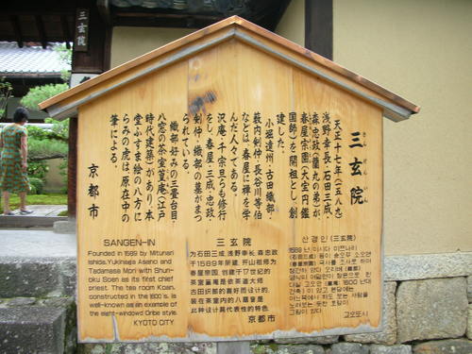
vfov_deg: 40.7
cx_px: 236
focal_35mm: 35
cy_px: 177
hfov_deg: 52.6
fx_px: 477
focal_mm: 5.8
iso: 50
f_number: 3
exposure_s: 1/37.8
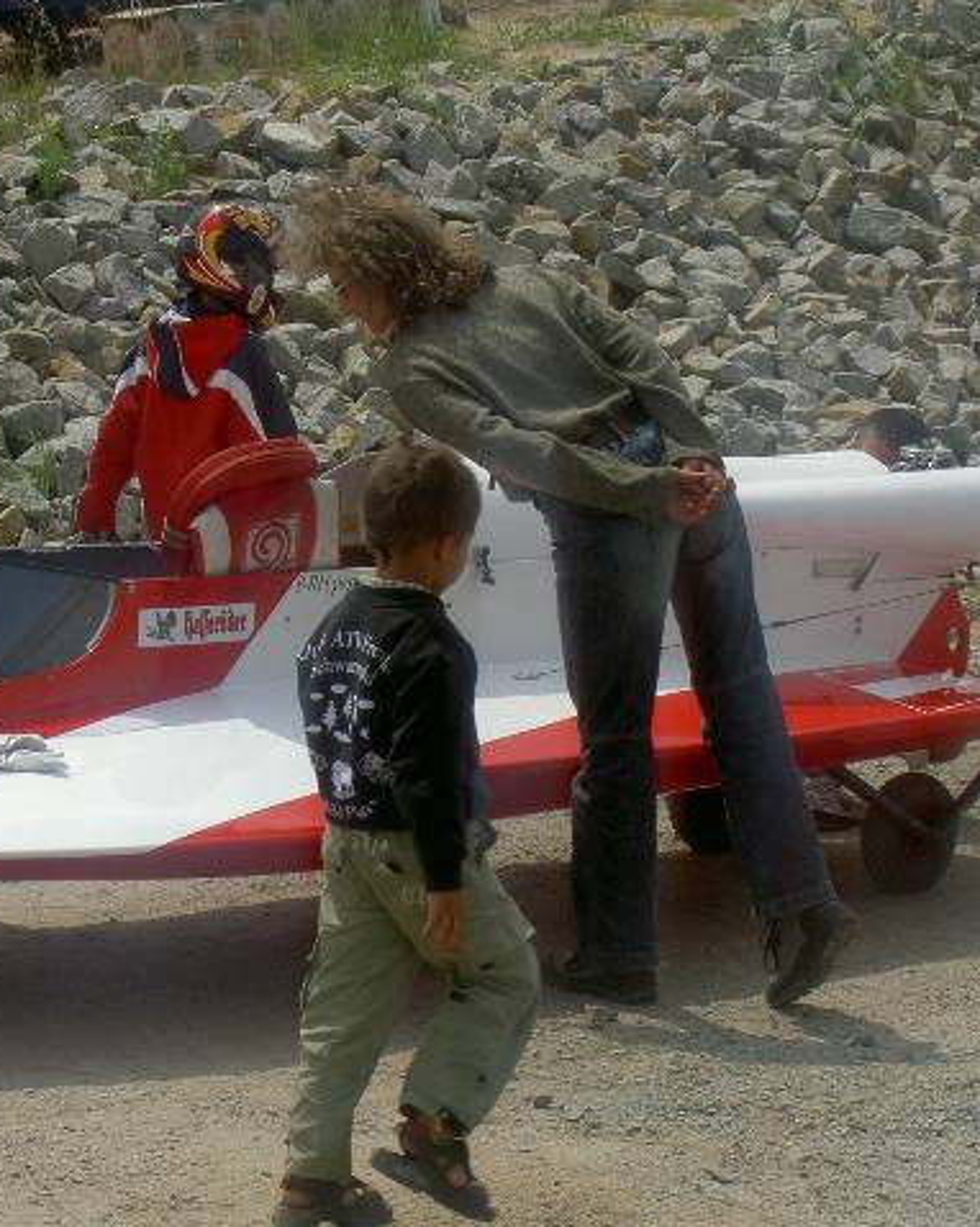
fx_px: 5551
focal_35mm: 153
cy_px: 614
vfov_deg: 12.6
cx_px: 290
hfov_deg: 10.1
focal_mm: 24
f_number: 8.3
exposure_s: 1/250
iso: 50
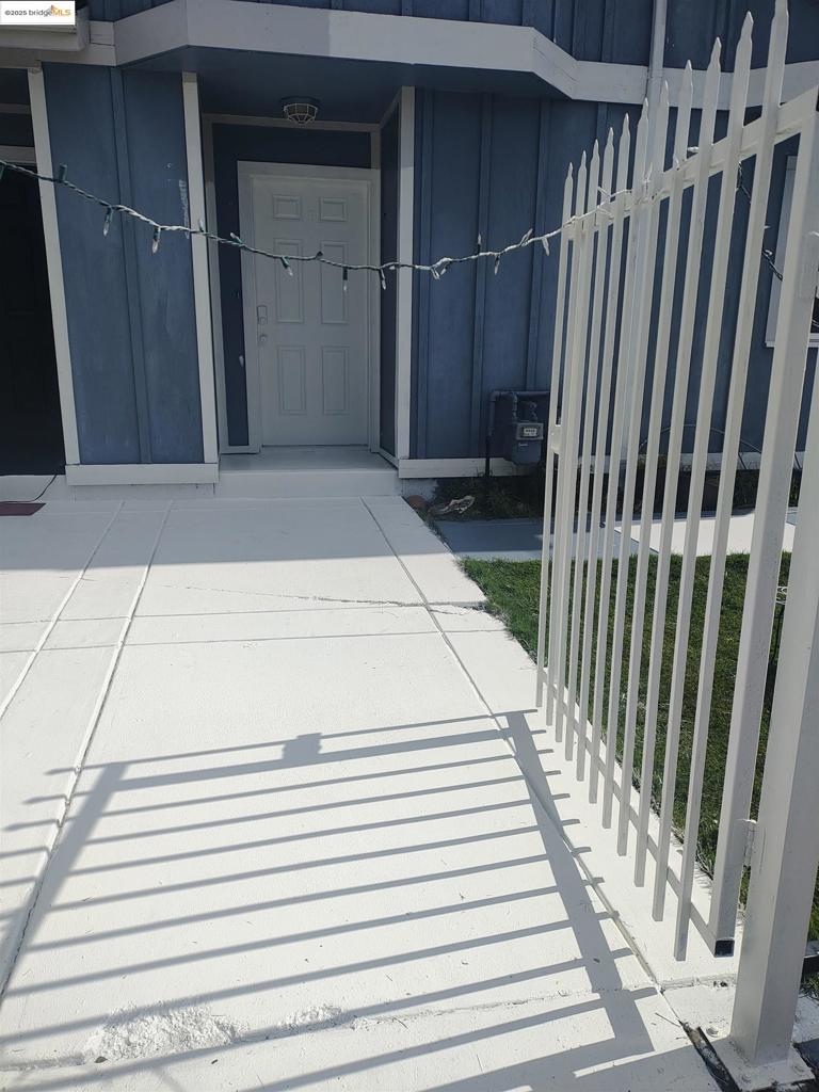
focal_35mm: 25
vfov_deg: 69.4
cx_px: 410
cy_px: 546
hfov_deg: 54.9
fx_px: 789
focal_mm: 4.71
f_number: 1.7
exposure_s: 1/2605
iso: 100
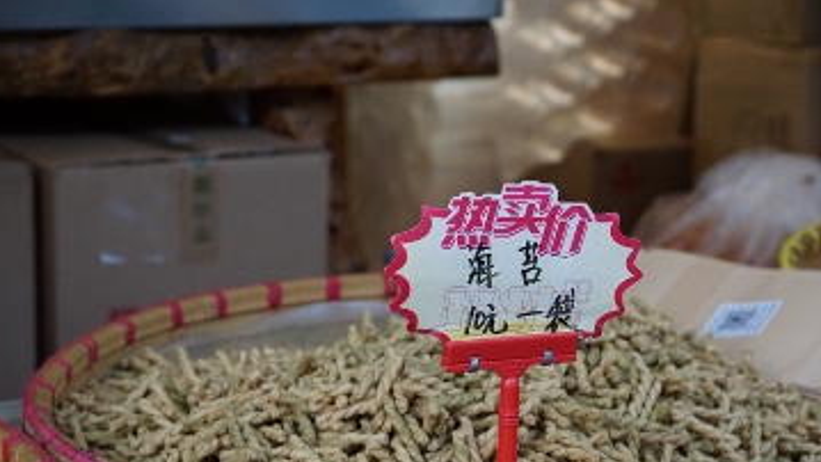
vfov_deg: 11.5
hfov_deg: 20.4
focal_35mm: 105
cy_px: 298
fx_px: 2286
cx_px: 439
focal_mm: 60
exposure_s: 1/1250
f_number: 5.6
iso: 3200
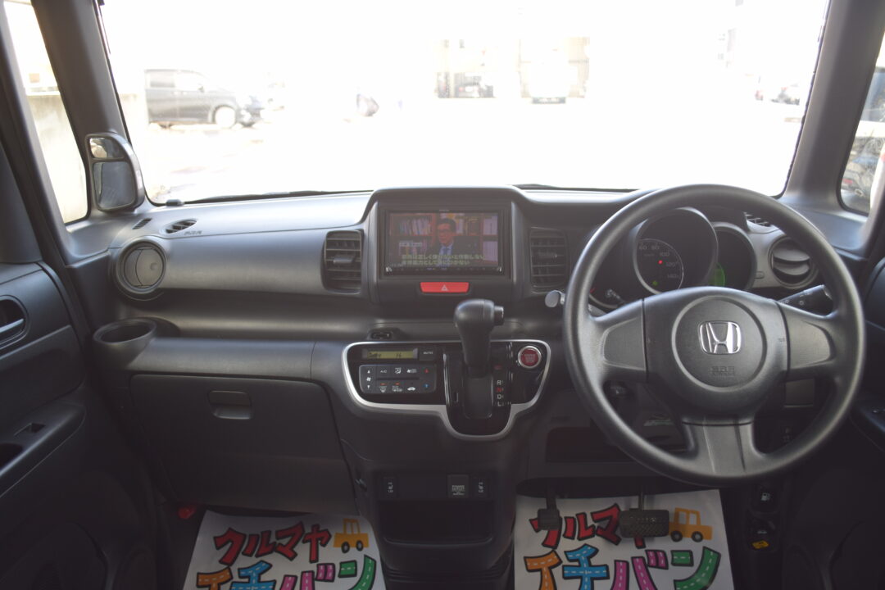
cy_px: 295
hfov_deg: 61.9
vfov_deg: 43.6
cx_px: 442
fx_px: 737
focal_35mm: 30
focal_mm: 20
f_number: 3.8
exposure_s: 1/125
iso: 320
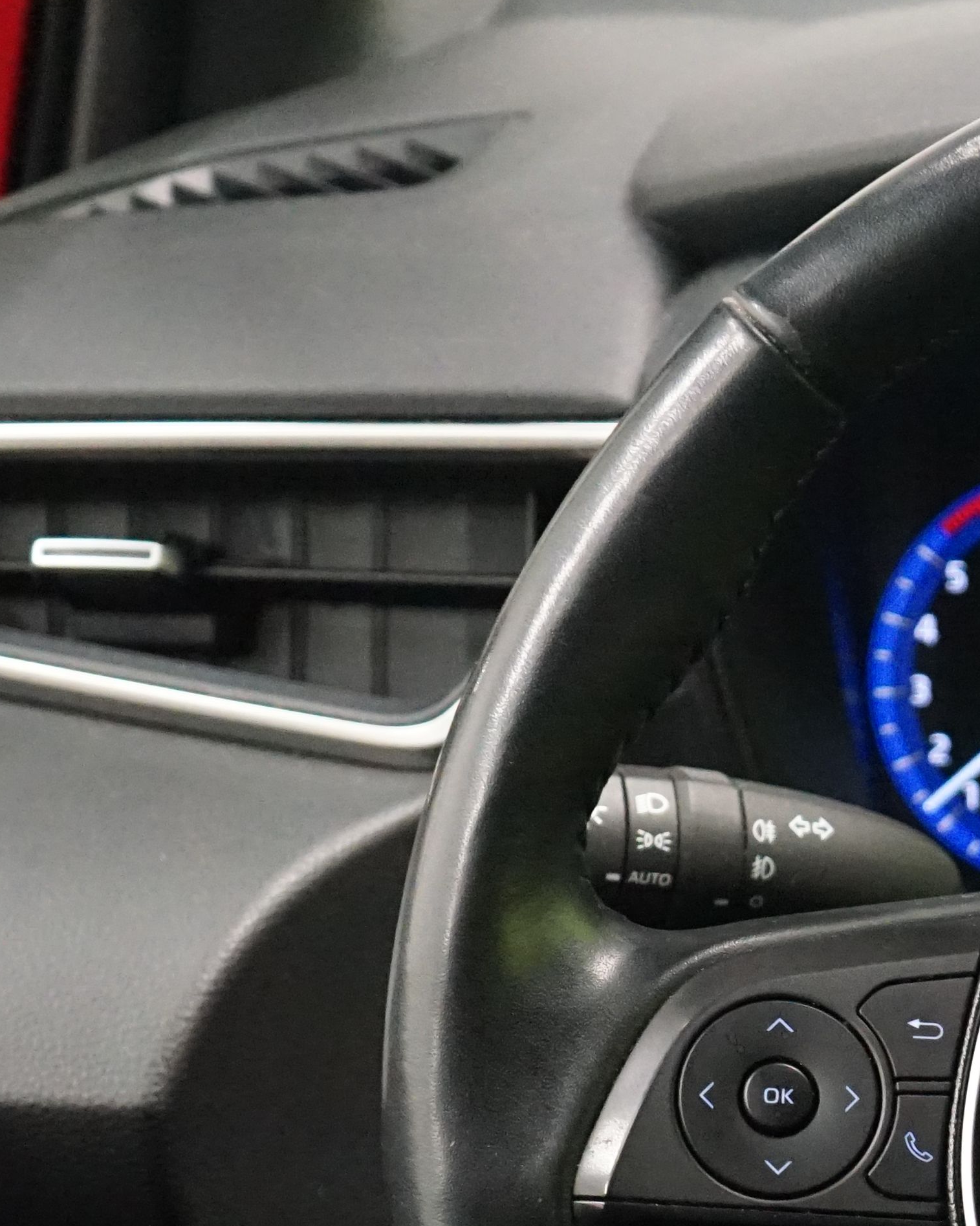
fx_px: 4097
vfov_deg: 16.8
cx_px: 1457
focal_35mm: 113
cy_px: 1090
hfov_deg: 12.9
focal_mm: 38
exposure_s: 1/50
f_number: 4
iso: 6400
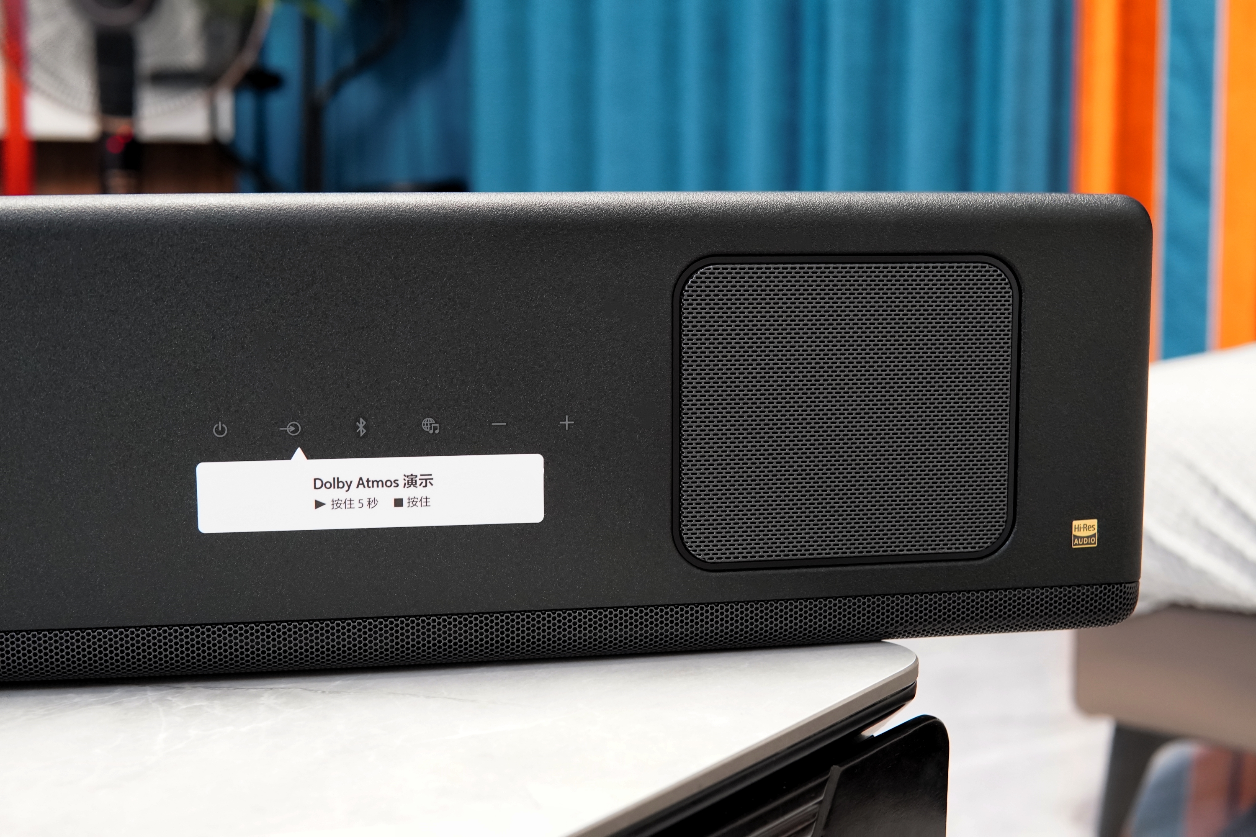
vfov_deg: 29.9
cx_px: 628
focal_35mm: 45
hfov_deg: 43.6
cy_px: 418
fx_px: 1570
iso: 3200
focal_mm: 30
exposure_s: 1/80
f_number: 4.5
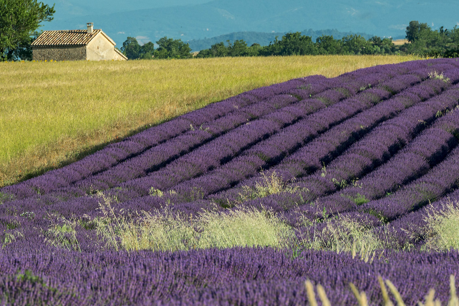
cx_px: 127
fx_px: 5430
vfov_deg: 3.2
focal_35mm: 426
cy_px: 183
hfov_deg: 4.8
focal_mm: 200
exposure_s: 1/80
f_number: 11
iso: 250
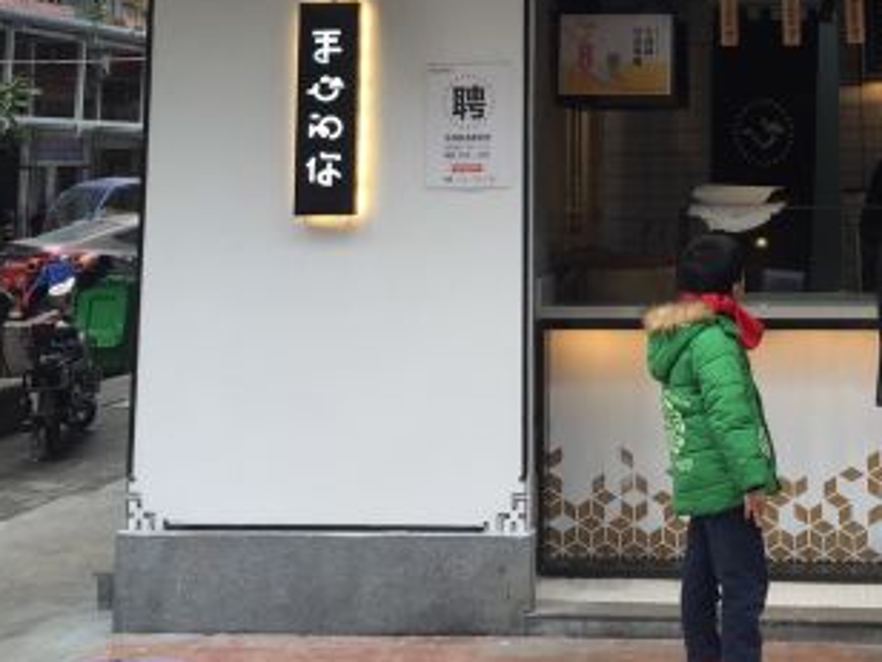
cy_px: -47
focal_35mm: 66
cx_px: 696
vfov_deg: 21.2
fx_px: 1682
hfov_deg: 28.8
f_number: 2.2
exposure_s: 1/104
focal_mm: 4.15
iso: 32
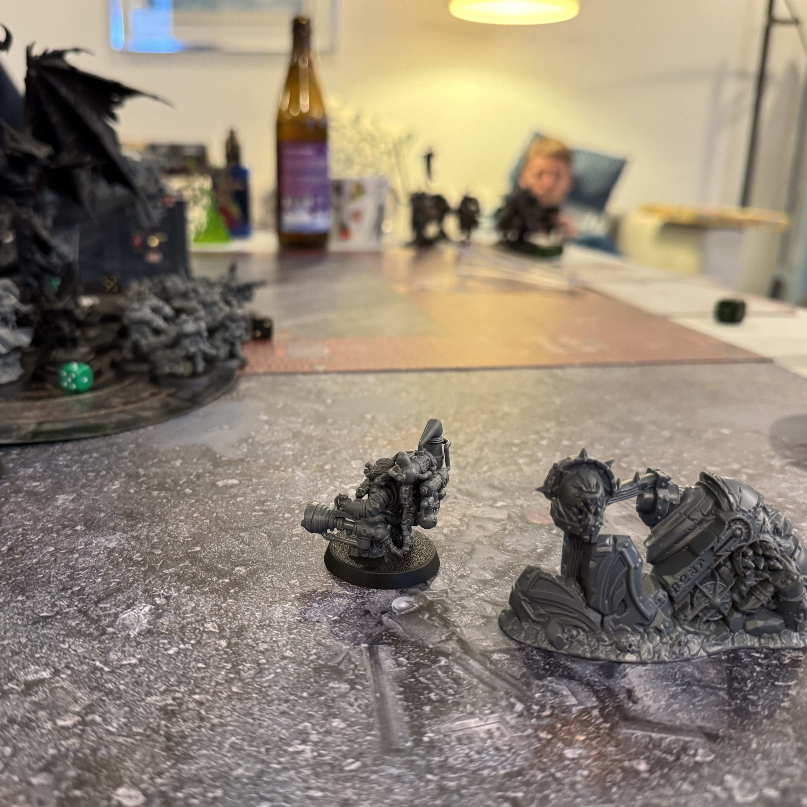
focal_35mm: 29
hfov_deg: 55.4
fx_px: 765
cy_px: 408
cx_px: 339
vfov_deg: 55.6
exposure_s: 1/50
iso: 500
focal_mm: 6.76
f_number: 1.78
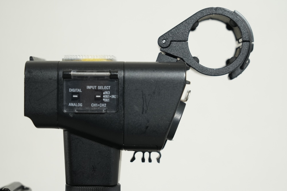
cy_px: 96
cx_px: 144
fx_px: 837
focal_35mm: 105
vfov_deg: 13.0
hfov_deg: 19.5
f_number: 8
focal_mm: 105
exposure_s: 1/100
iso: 1600
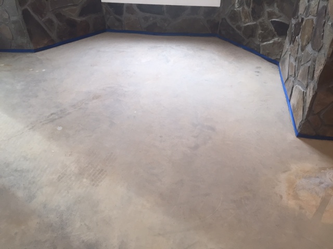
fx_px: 279
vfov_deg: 48.2
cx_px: 166
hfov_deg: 61.7
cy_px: 124
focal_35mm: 29
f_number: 2.2
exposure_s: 1/30
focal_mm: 4.15
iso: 32
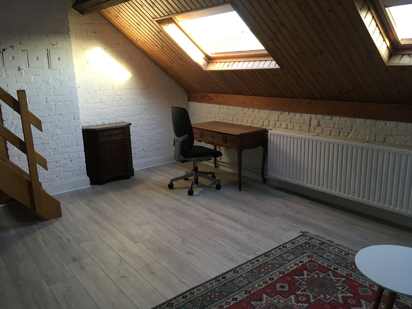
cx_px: 206
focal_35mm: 29
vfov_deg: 48.2
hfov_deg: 61.7
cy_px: 154
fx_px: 345
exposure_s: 1/33
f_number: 2.2
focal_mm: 4.15
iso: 50
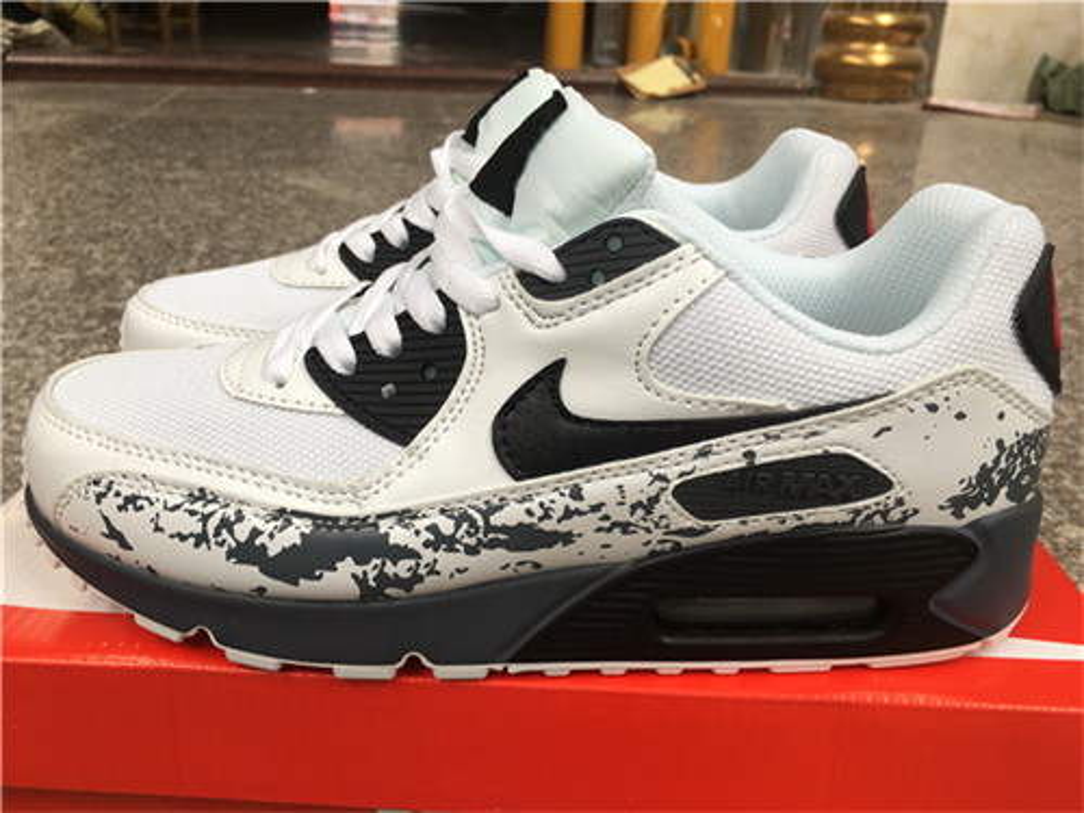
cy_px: 406
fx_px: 908
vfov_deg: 48.2
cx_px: 542
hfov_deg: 61.7
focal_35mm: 29
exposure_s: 1/50
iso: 25
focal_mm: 4.15
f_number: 2.2
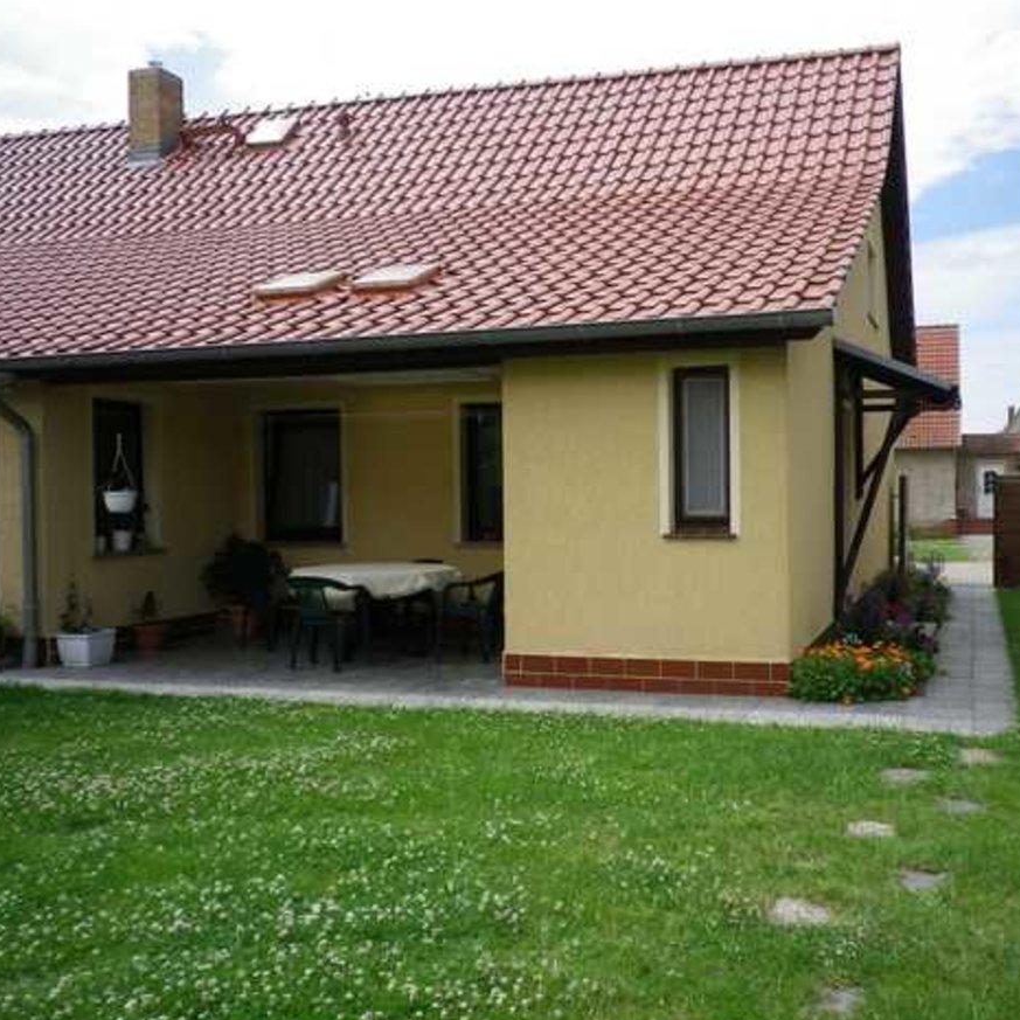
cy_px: 521
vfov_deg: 48.4
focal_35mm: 34
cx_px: 653
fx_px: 1133
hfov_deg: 47.9
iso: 80
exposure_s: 1/500
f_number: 3.5
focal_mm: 5.05
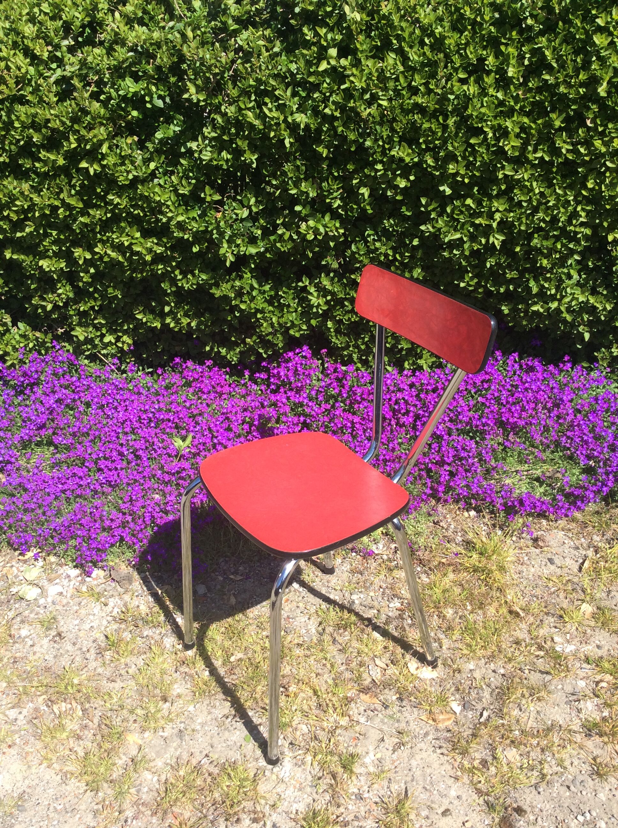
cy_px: 414
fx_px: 764
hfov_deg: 44.1
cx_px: 309
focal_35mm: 32
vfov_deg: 56.9
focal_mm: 3.3
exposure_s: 1/867
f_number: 2.4
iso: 32
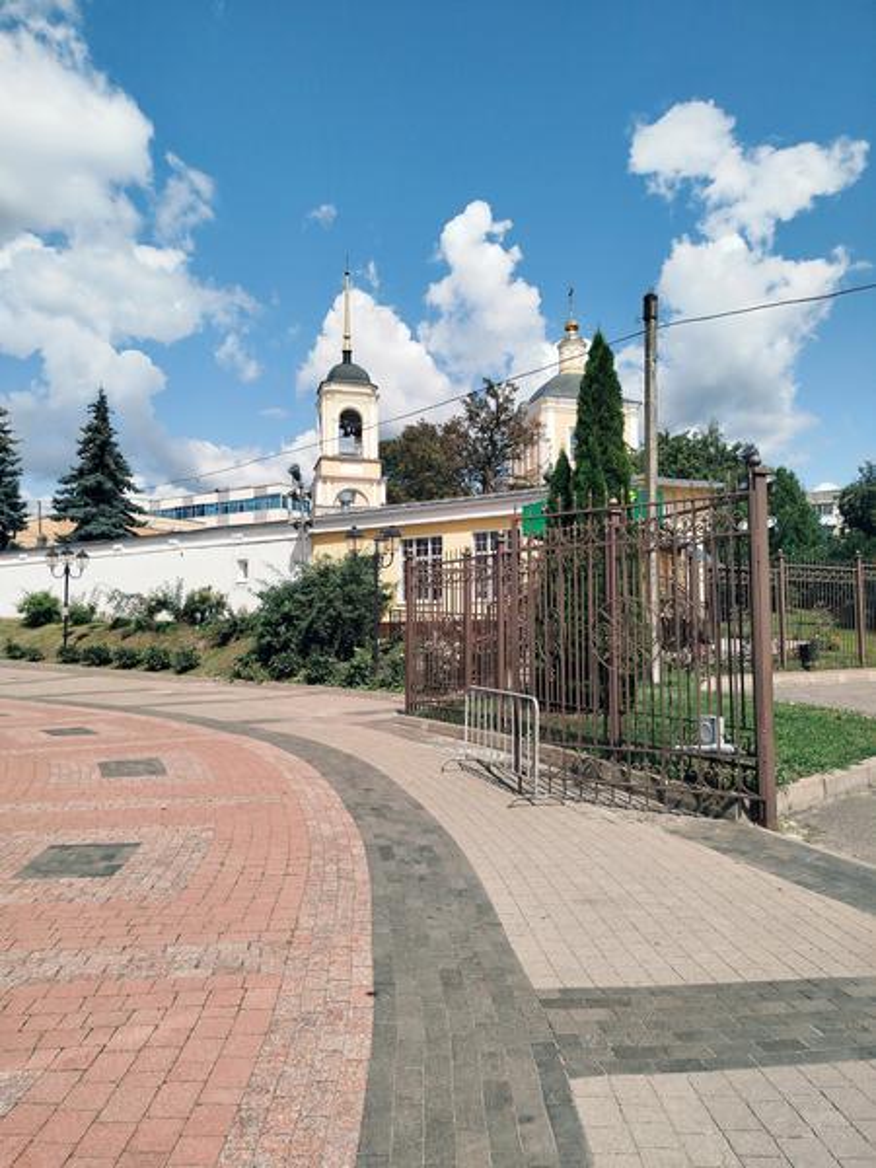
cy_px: 584
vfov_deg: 71.6
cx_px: 438
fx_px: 810
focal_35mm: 24
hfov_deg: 56.8
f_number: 1.7
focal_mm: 5.31
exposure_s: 1/1327
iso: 50
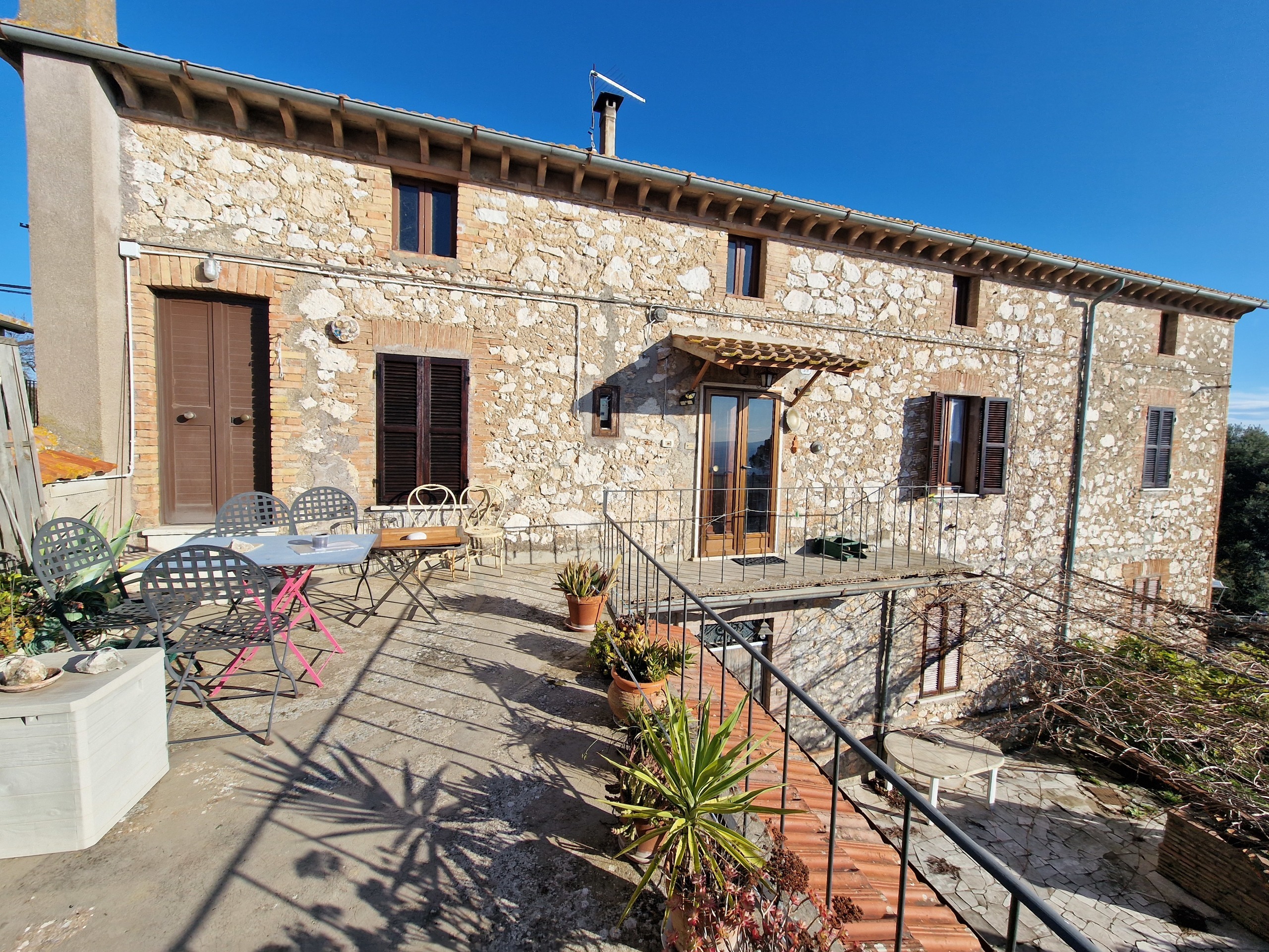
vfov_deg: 89.9
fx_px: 477
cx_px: 634
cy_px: 476
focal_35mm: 13
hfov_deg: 106.2
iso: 50
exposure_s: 1/2352
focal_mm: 2.2
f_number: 2.2
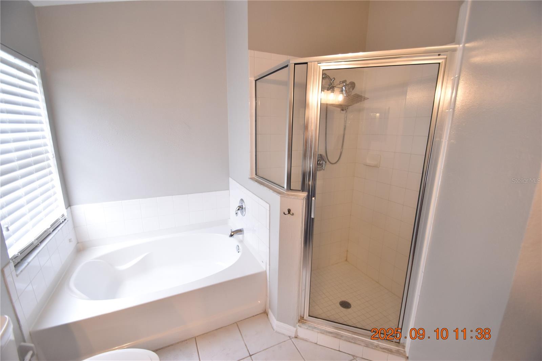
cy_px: 180
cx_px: 271
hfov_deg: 100.4
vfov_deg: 77.3
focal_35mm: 15
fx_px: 226
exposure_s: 1/90
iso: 800
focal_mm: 10
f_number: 3.5
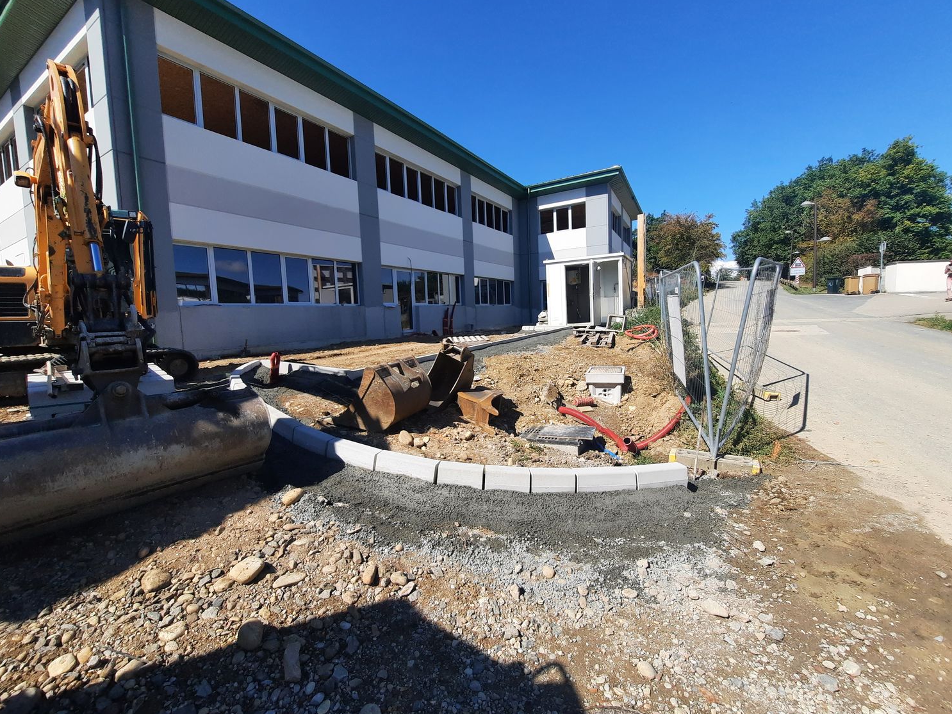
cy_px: 358
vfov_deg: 85.7
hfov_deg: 102.1
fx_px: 385
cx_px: 473
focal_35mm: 14
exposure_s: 1/1319
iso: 40
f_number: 2.2
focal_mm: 1.74
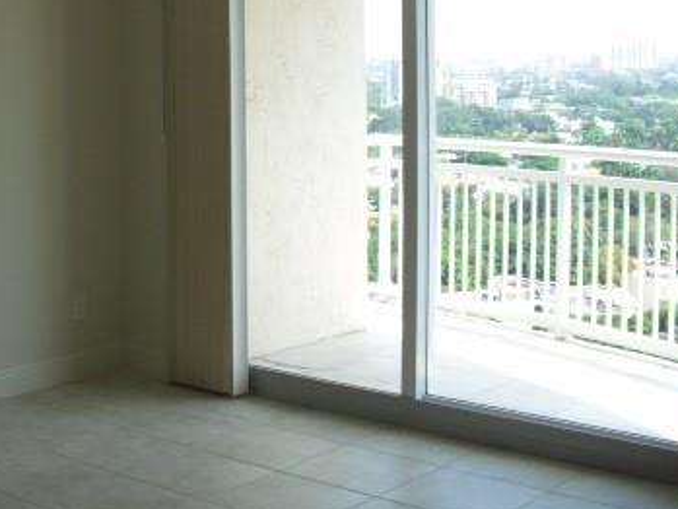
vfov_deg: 21.9
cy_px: 84
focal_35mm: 66
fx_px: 1293
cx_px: 84
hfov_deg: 28.4
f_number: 3.1
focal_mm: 6.3
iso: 100
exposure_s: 1/250
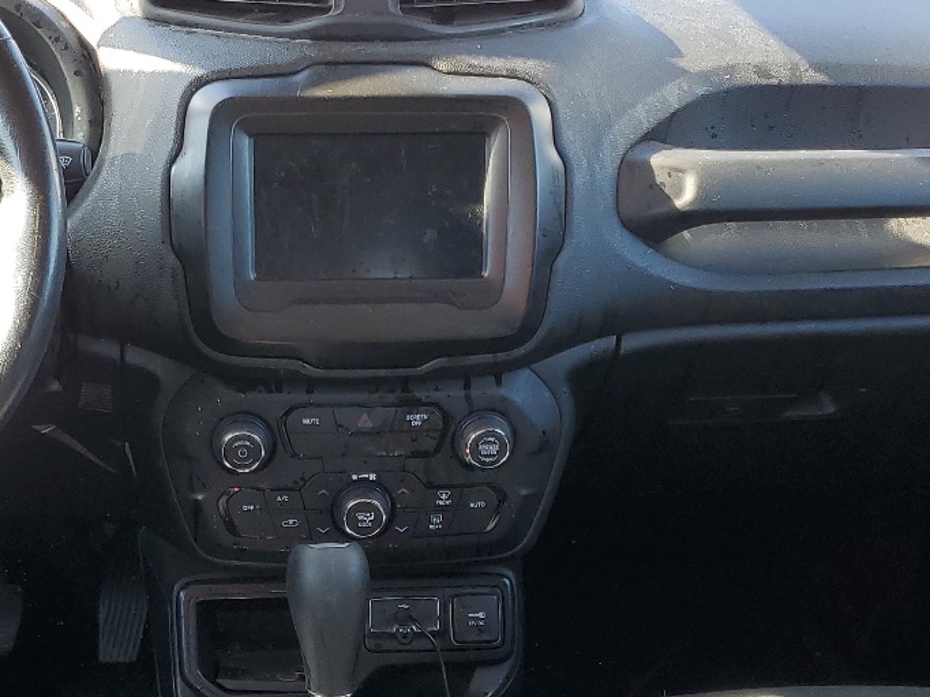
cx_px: 319
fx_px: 1638
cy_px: 524
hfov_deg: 31.5
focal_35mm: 61
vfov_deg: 23.8
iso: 50
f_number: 1.5
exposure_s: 1/130
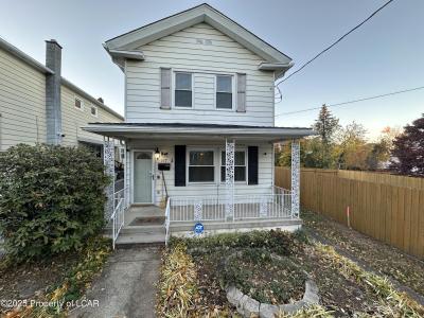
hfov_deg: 102.1
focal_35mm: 14
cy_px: 159
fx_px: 171
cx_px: 212
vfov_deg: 85.7
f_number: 2.2
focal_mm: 2.22
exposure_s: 1/99
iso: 64
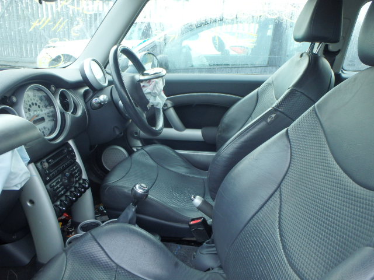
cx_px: 187
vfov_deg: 49.7
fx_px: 303
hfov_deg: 63.4
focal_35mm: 28
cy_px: 140
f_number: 3.9
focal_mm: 5
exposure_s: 1/30
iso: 200
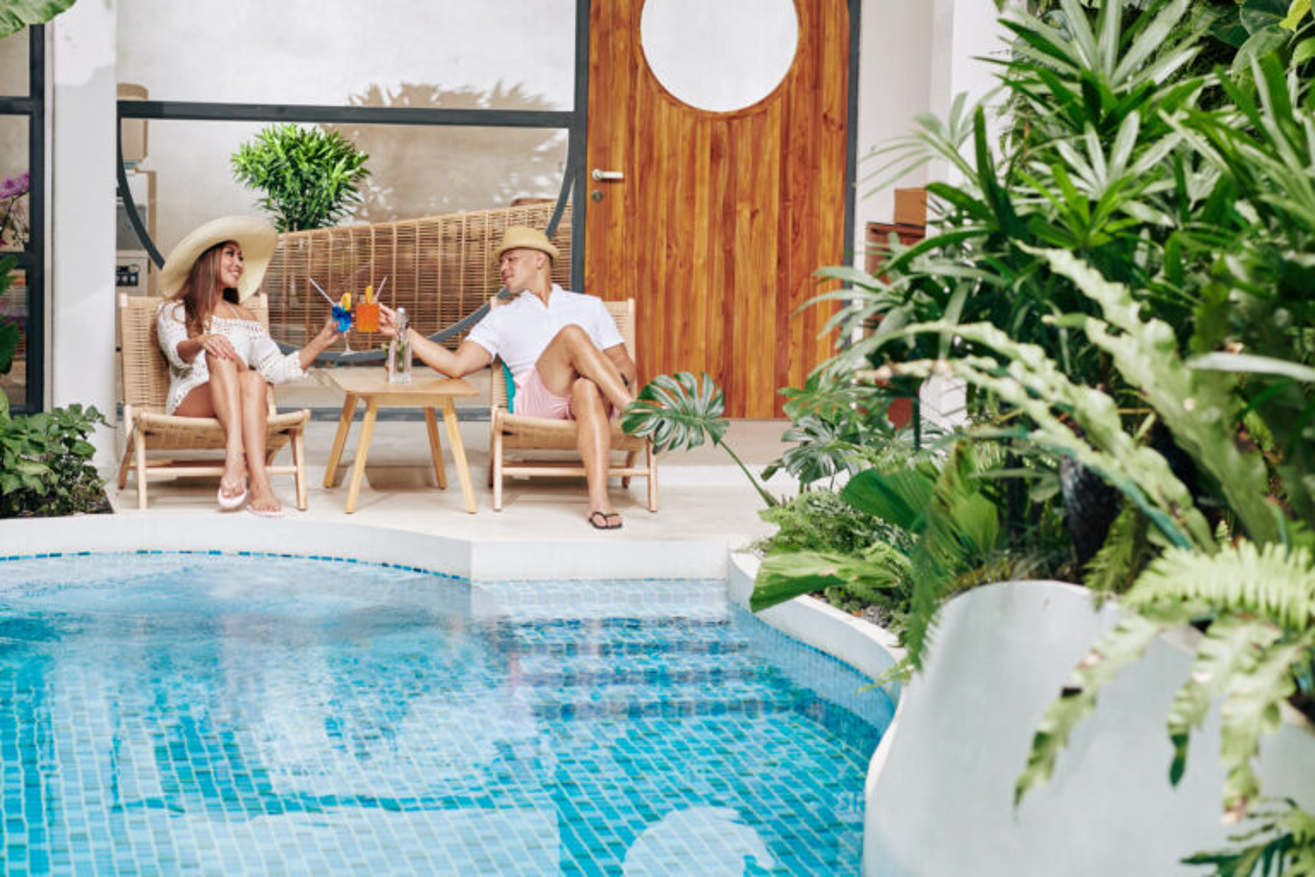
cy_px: 438
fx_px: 3105
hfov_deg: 23.9
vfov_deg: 16.1
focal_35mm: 85
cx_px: 658
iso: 400
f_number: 4.5
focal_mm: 85
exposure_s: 1/200
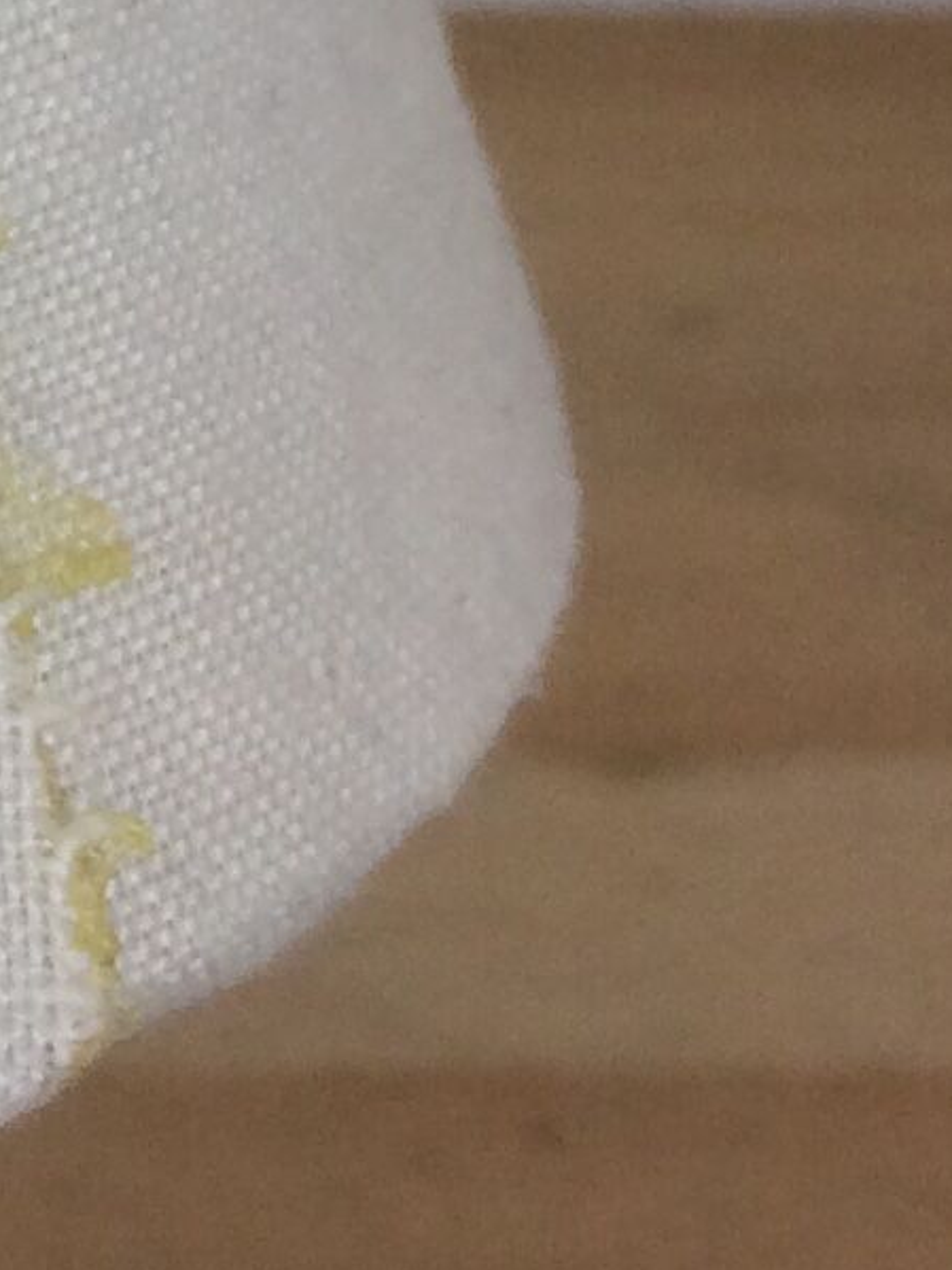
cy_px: -992
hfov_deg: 8.5
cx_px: -1446
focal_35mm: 158
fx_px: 5796
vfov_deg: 11.6
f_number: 2.2
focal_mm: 4.15
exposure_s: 1/100
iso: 32
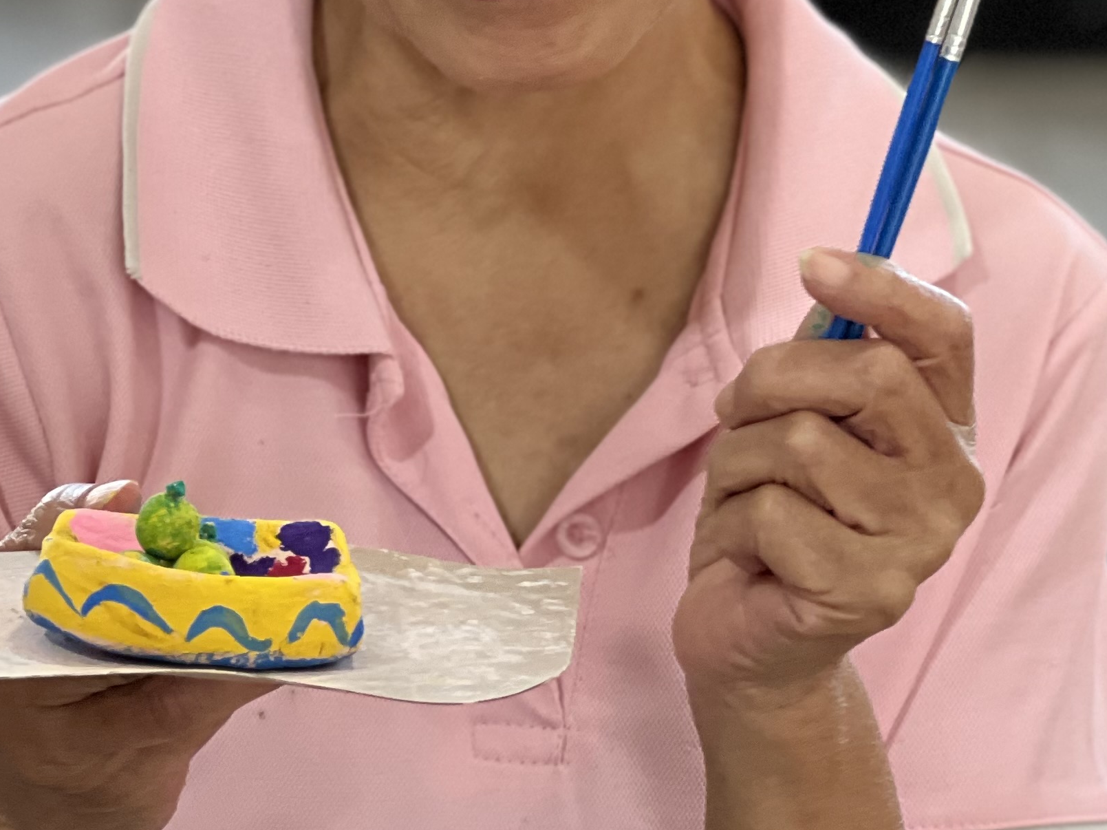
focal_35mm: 193
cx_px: 455
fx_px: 6171
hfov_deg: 10.2
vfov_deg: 7.6
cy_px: -112
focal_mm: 9
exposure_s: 1/60
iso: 160
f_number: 2.8
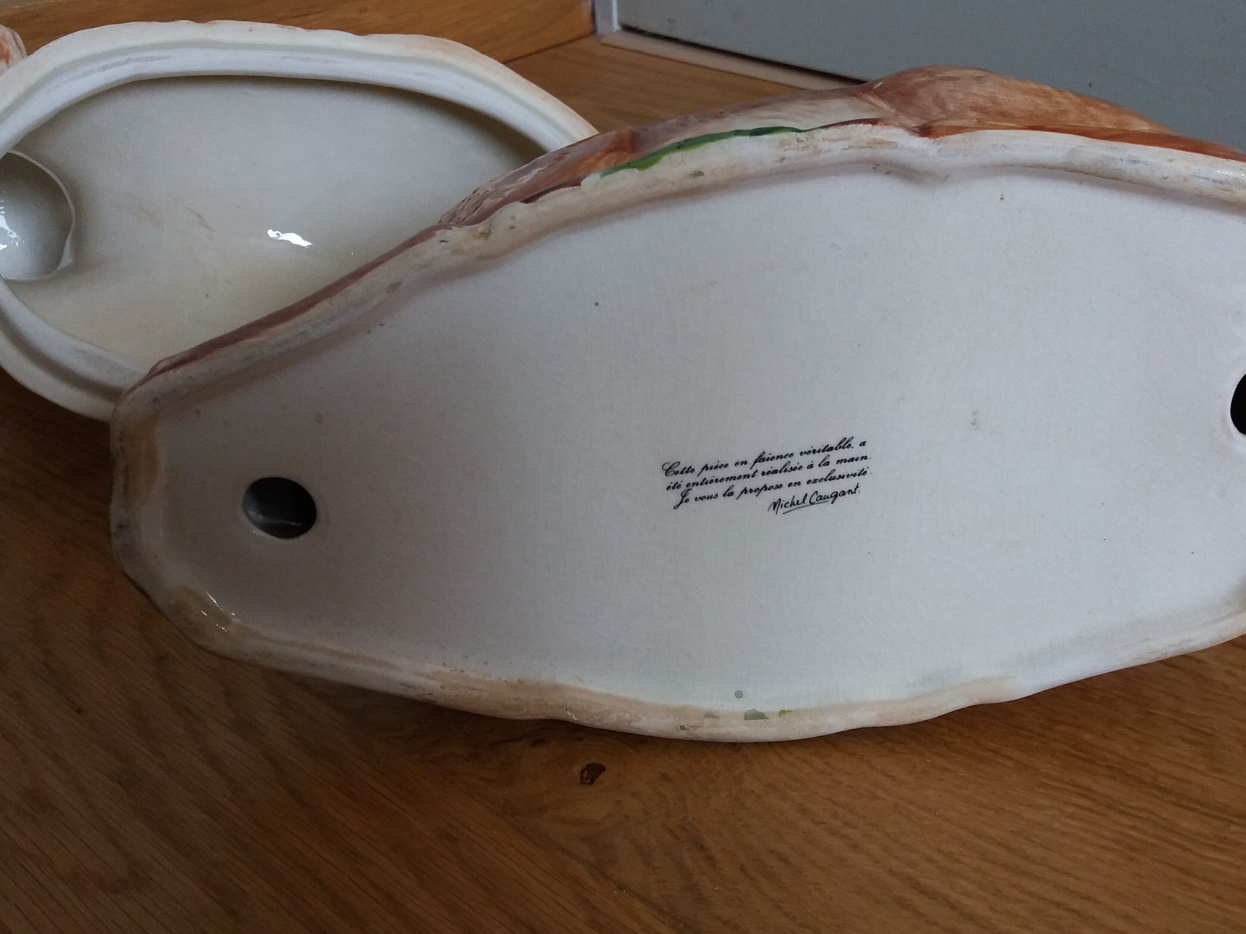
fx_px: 1440
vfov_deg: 35.9
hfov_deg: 46.7
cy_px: 408
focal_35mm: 40
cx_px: 690
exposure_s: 1/100
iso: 125
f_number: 1.9
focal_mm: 3.7
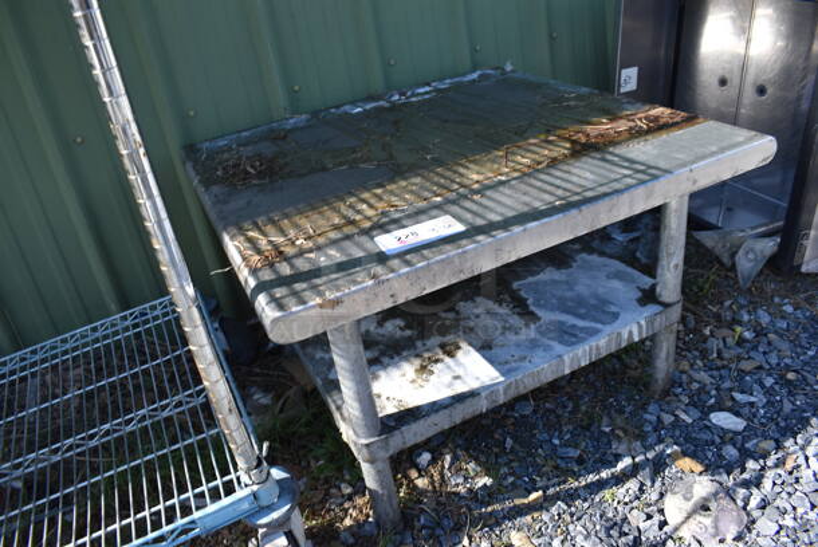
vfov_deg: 48.0
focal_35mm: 27
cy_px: 274
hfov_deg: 67.3
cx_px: 409
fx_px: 614
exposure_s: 1/250
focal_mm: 18
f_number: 6.3
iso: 200
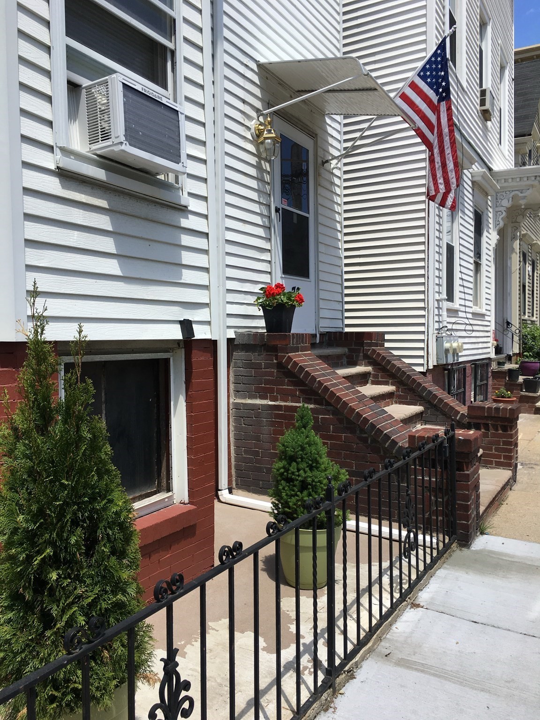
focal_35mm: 29
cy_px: 360
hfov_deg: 48.2
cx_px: 270
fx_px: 603
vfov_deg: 61.7
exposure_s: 1/1350
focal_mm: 4.15
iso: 25
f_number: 2.2
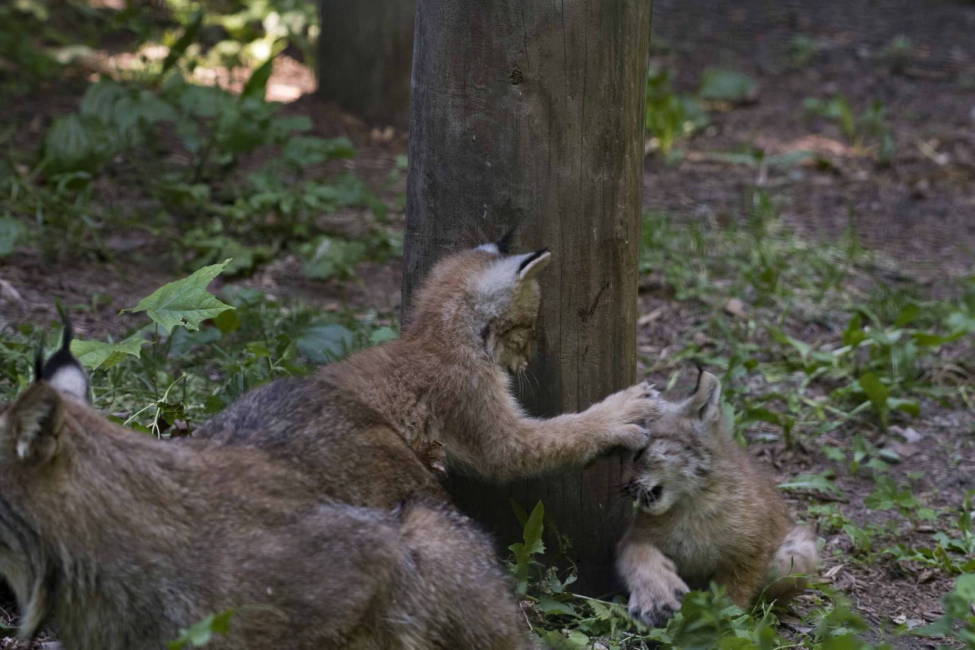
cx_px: 488
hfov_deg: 6.9
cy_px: 325
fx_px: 8125
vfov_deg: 4.6
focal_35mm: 300
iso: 1000
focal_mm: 200
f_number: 5.6
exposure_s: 1/125
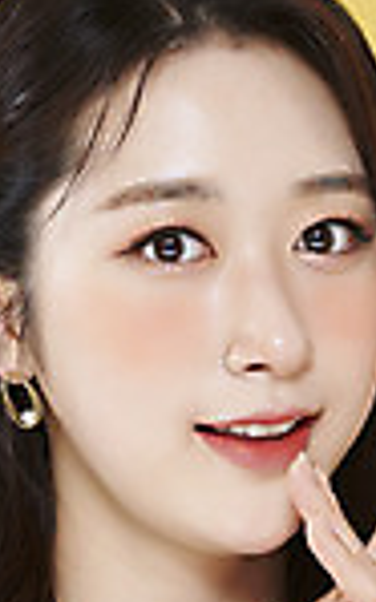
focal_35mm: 287
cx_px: 176
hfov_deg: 4.6
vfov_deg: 7.3
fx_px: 4710
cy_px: 469
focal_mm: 105
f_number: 11
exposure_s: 1/125
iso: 64
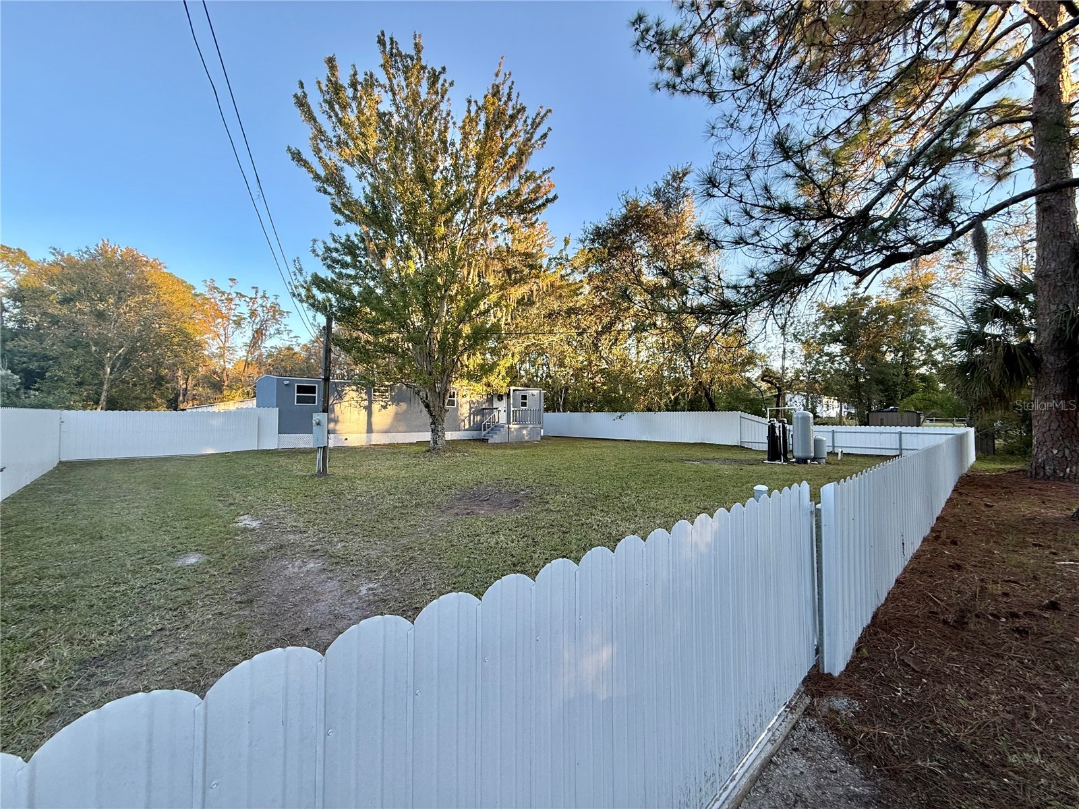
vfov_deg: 85.7
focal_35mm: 14
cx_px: 540
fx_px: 436
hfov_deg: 102.1
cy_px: 404
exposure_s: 1/142
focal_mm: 2.22
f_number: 2.2
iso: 64
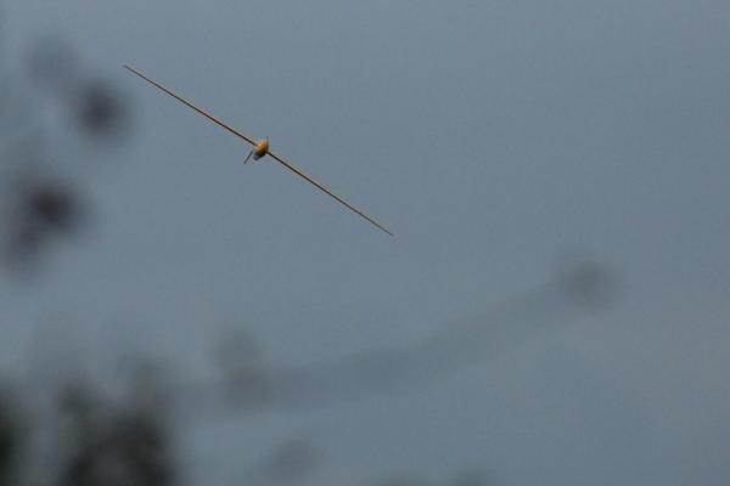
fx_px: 6083
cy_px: 243
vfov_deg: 4.6
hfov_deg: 6.9
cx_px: 365
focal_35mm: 300
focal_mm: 200
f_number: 6.3
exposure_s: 1/2500
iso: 800
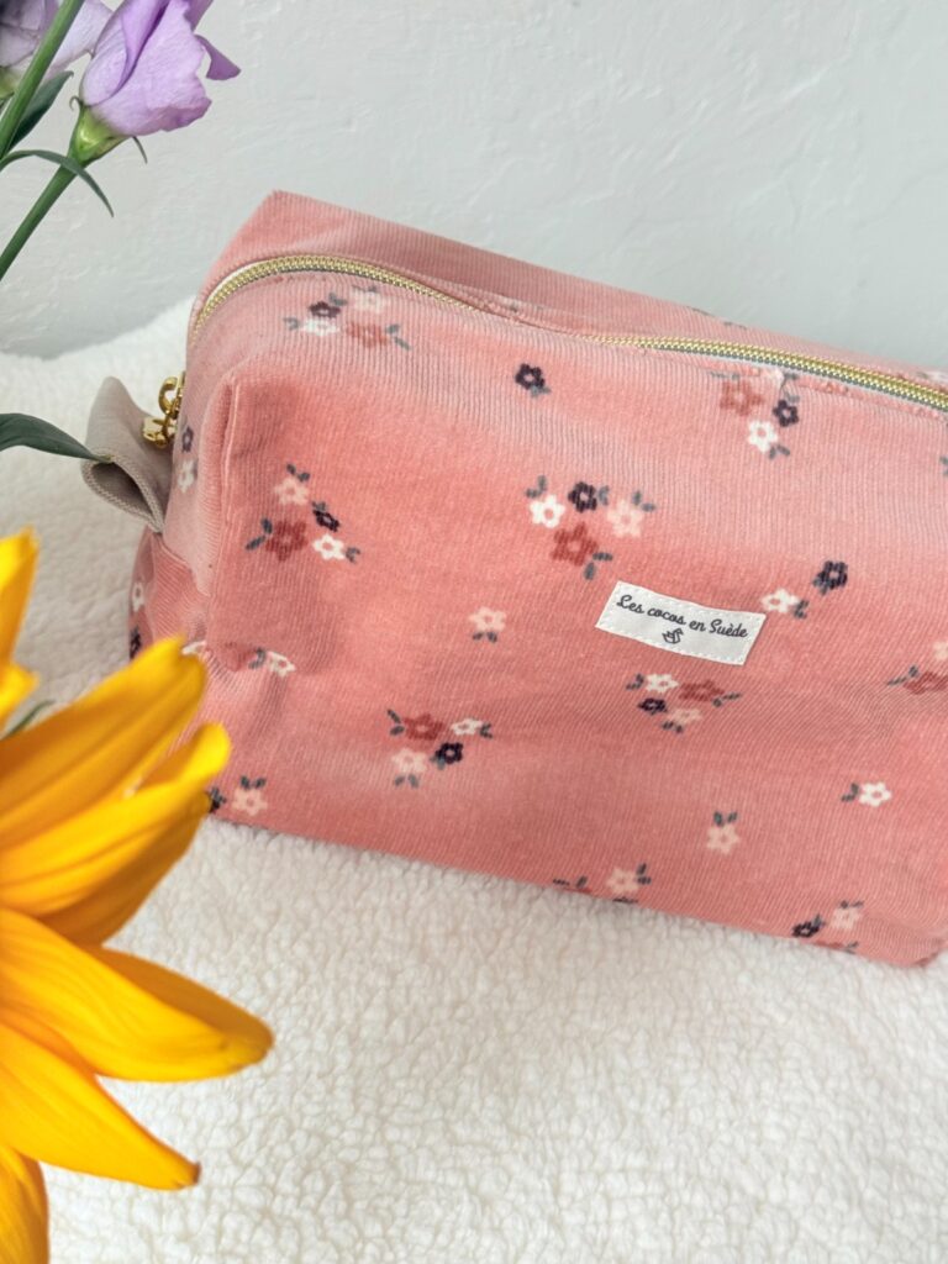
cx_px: 474
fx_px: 1753
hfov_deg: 30.3
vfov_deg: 39.7
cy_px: 632
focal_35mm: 48
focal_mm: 6.76
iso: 100
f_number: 1.78
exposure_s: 1/74
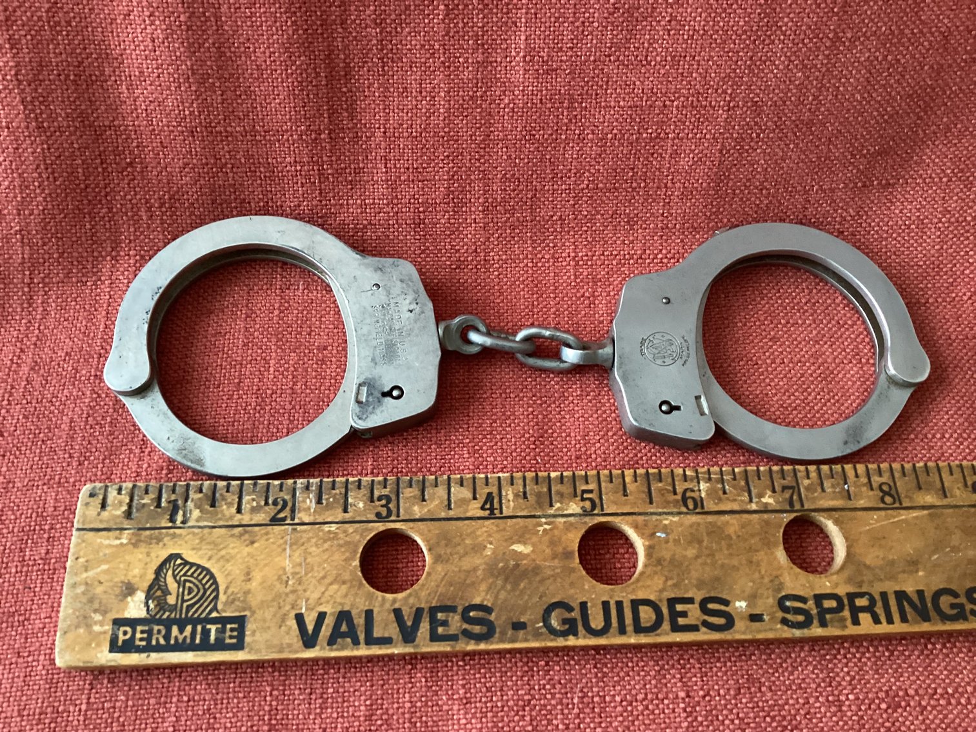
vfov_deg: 45.4
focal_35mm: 31
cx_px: 488
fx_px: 874
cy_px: 366
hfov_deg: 58.3
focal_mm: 3.3
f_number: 2.4
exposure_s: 1/30
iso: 320
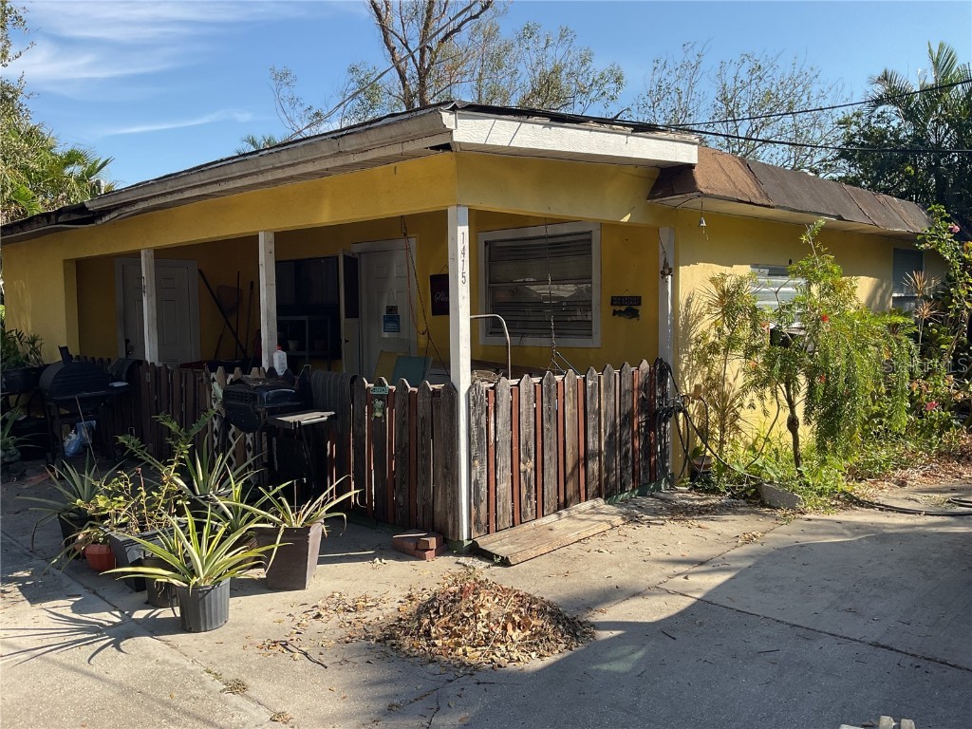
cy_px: 364
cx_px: 486
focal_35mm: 29
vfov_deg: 48.2
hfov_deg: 61.7
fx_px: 814
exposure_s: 1/1098
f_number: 1.8
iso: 16
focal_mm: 3
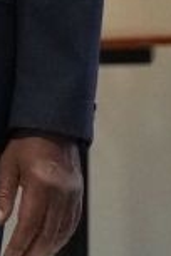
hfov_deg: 1.6
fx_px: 5878
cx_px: -1329
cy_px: -90
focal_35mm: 825
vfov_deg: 2.5
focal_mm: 70
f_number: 2.8
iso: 4000
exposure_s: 1/250
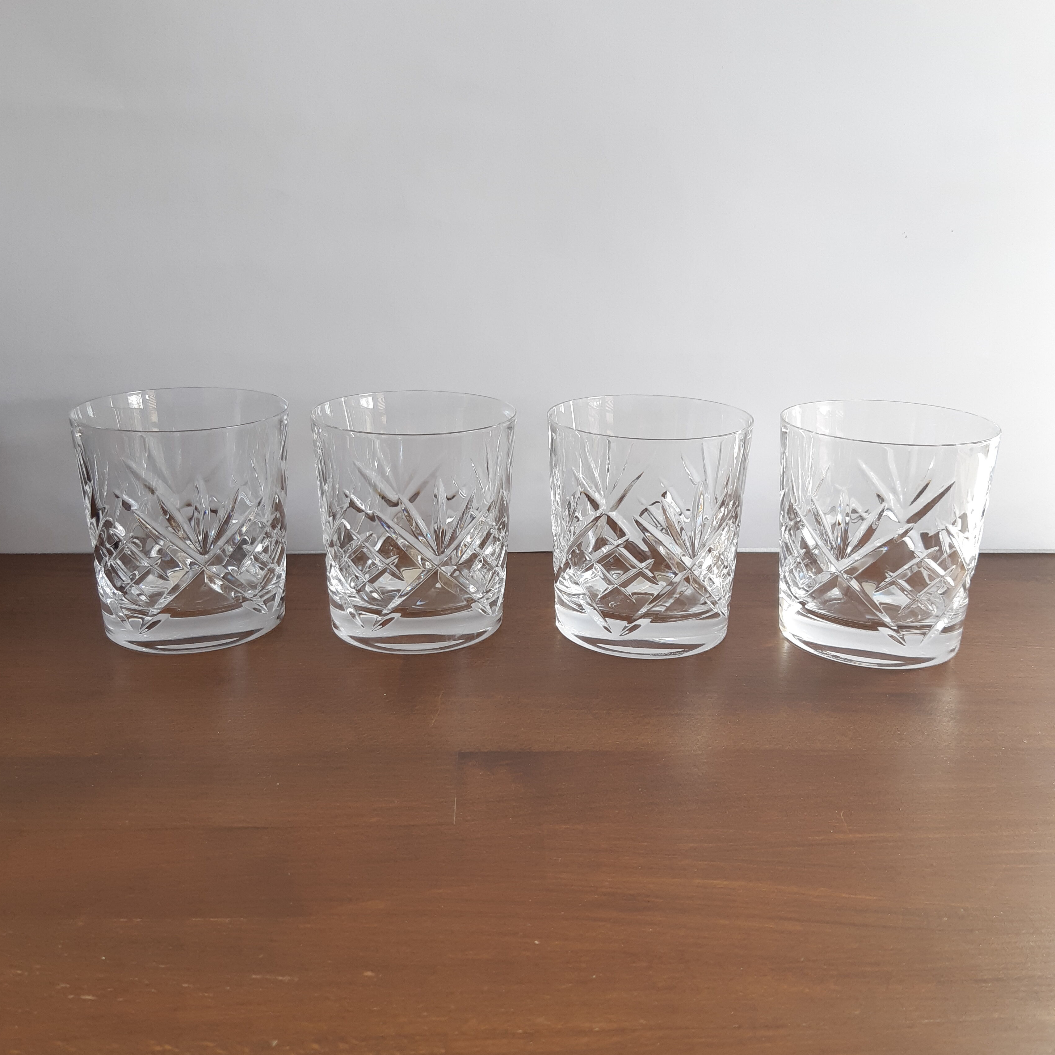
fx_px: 1069
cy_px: 488
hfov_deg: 52.5
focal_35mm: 31
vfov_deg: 52.5
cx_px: 525
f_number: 1.7
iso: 64
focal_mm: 3.93
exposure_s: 1/100
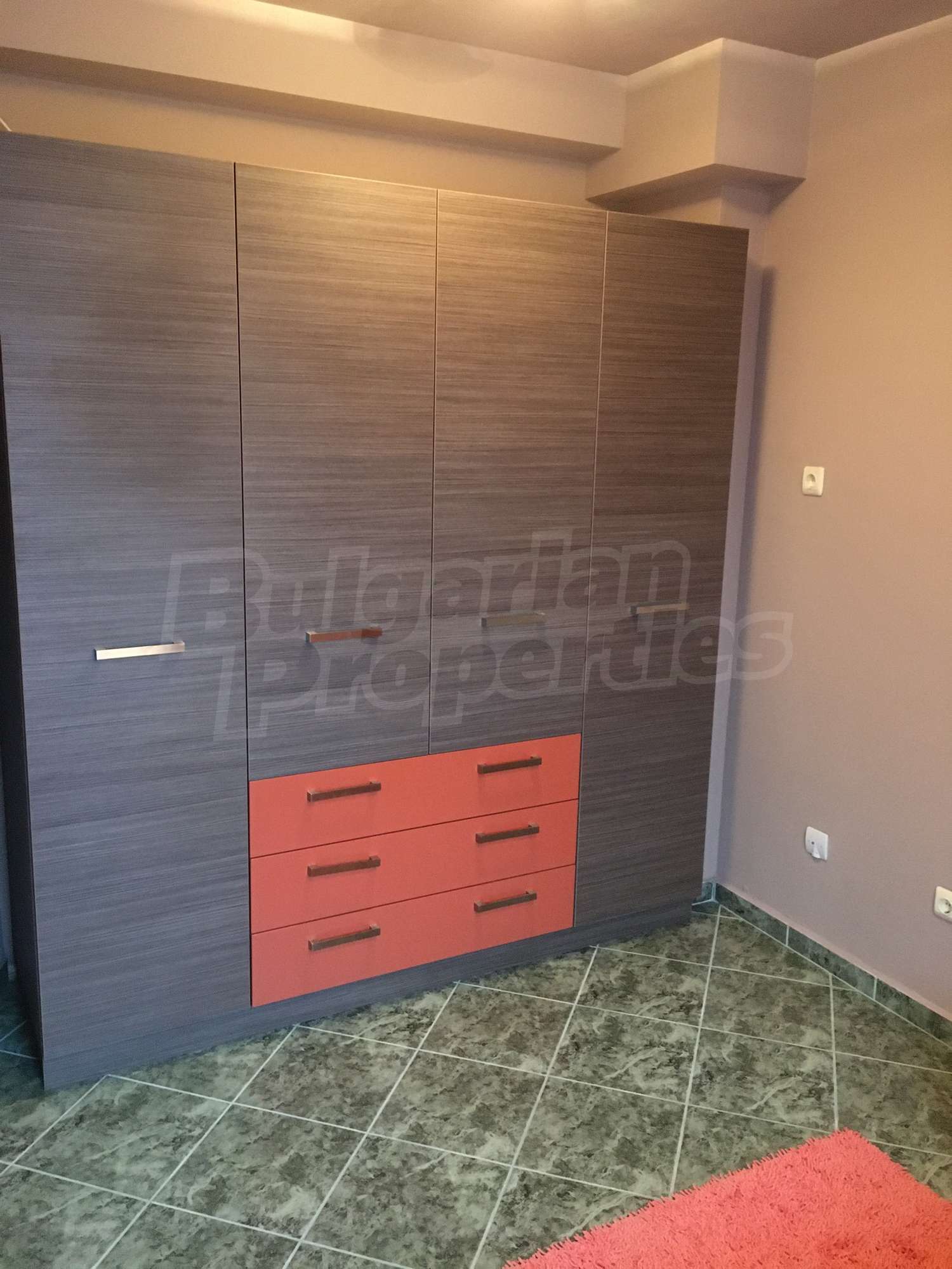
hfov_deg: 48.2
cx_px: 476
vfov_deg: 61.7
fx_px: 1063
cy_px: 634
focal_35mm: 29
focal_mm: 4.15
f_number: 2.2
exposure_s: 1/17
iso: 320
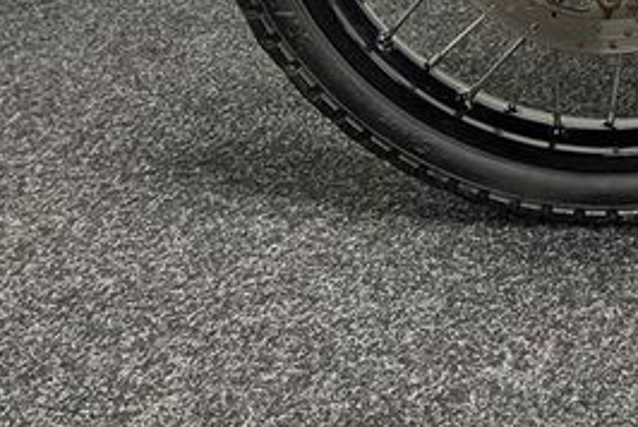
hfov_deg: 29.0
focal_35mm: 65
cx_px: 638
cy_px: -115
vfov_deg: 19.5
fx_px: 1153
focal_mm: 5.1
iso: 200
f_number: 1.6
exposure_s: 1/50
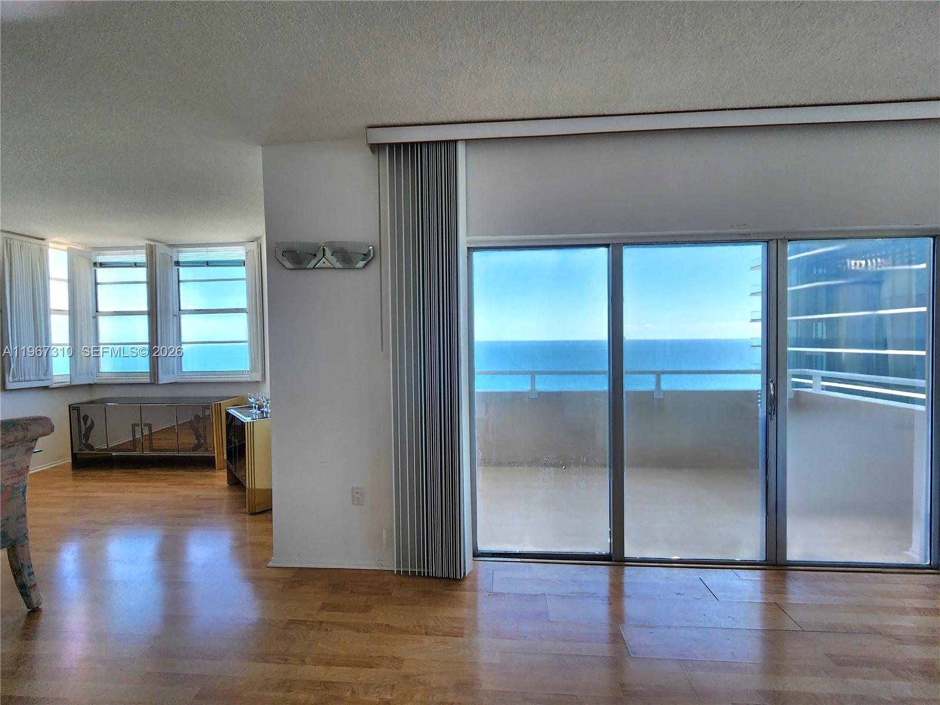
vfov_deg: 89.9
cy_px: 352
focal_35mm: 13
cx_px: 470
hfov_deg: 106.2
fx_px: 353
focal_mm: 2.2
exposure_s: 1/120
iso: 64
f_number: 2.2
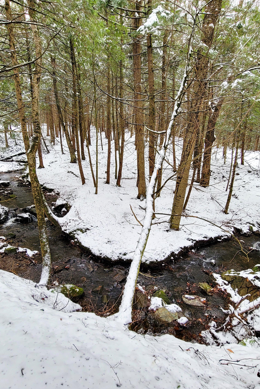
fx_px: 206
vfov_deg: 86.9
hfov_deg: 64.5
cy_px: 197
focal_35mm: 19
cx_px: 121
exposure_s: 1/60
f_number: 2.2
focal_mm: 2.2
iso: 50
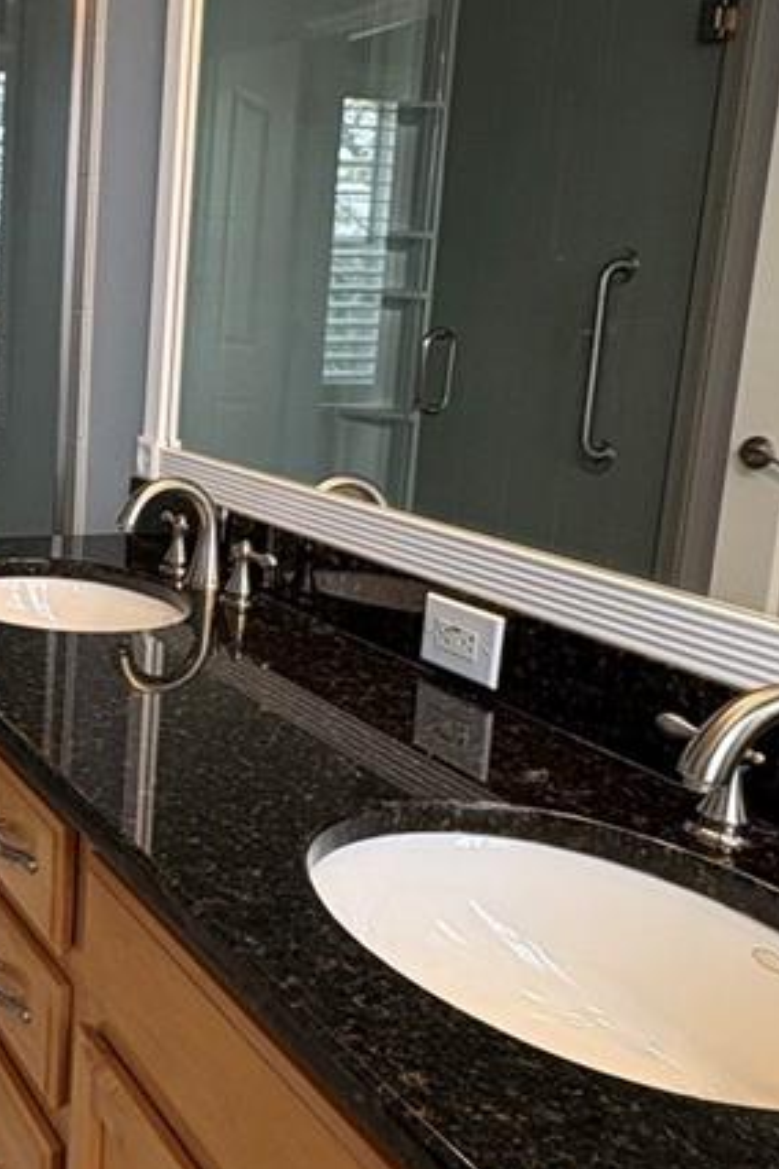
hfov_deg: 29.4
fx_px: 1331
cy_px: 524
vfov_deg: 47.3
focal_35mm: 41
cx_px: -77
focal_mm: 2.22
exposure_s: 1/60
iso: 125
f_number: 2.2
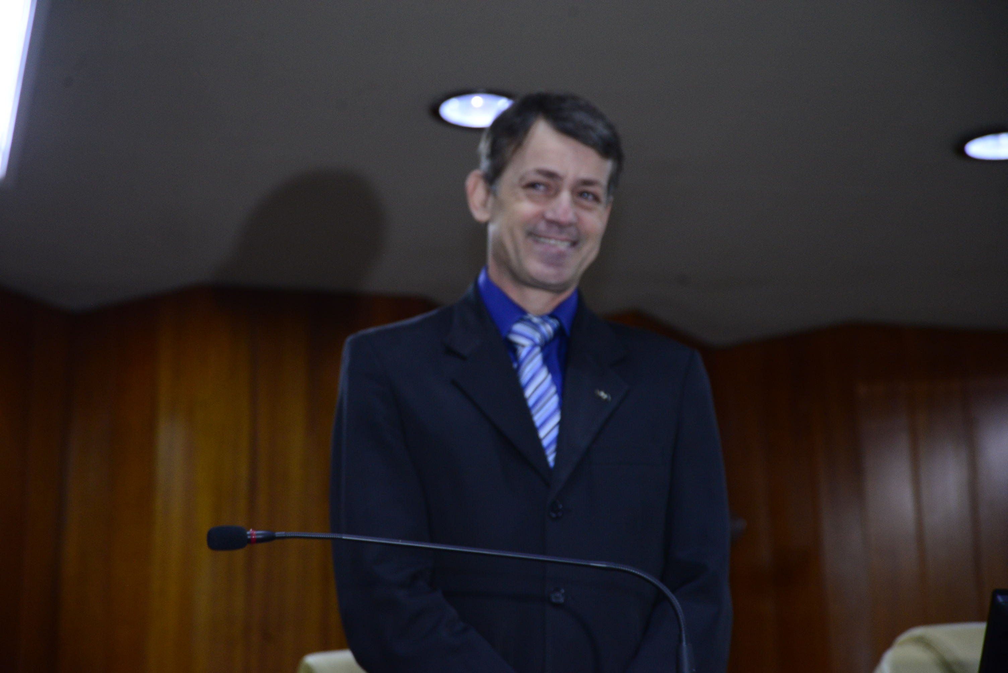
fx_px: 3361
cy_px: 336
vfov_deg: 11.4
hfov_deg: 17.1
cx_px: 504
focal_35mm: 120
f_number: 5.6
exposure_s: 1/60
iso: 2500
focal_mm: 120
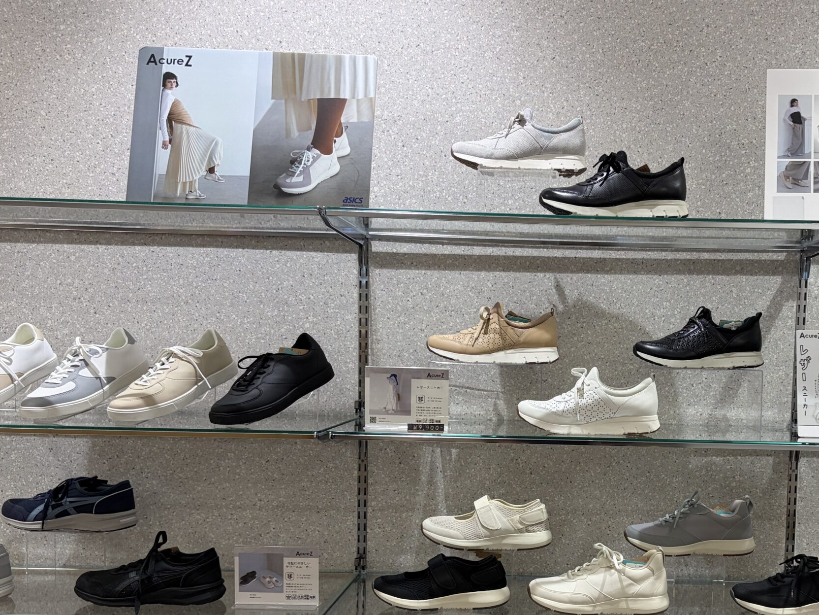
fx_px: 946
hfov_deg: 45.9
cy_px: 425
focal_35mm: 40
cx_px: 563
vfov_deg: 35.5
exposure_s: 1/120
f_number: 1.6
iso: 80
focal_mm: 5.96
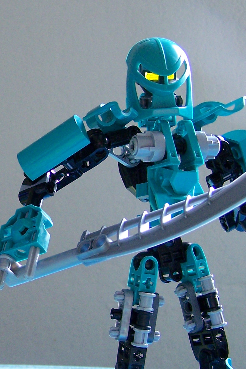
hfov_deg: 16.2
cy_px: 191
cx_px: -28
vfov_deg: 24.8
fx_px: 840
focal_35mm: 82
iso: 160
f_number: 2.8
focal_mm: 6.3
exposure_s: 1/8
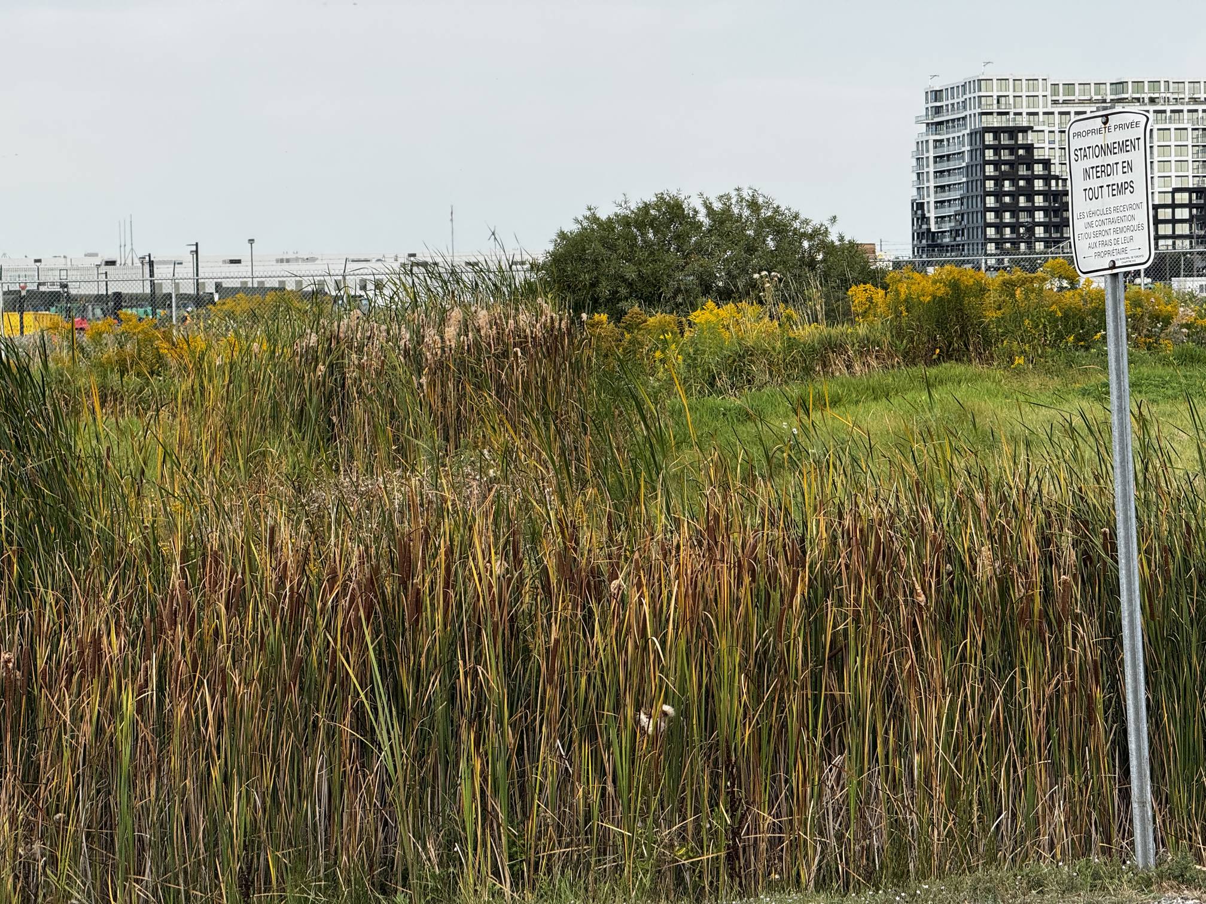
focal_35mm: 120
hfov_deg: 16.4
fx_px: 4181
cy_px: 452
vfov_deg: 12.3
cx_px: 603
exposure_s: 1/354
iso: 50
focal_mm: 15.66
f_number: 2.8
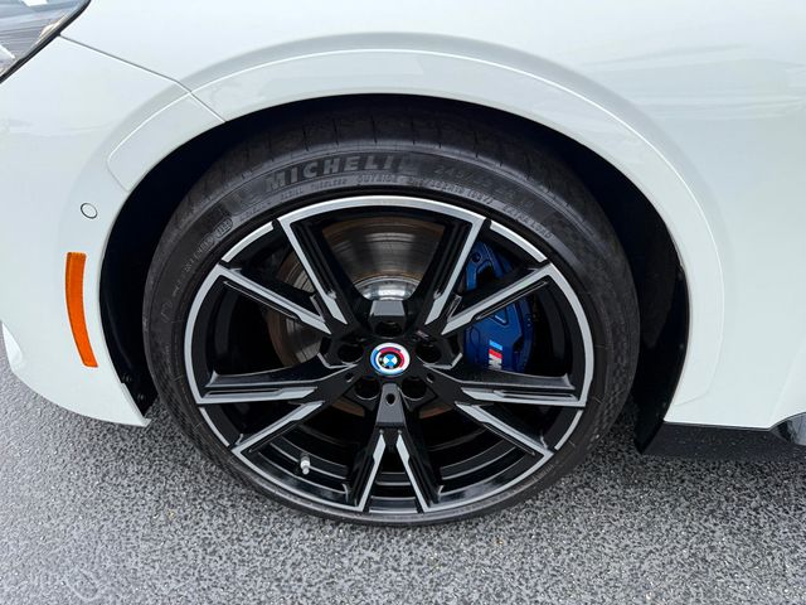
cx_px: 403
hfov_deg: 71.6
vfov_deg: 56.8
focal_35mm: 24
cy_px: 302
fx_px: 559
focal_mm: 6.76
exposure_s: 1/1250
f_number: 1.78
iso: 100
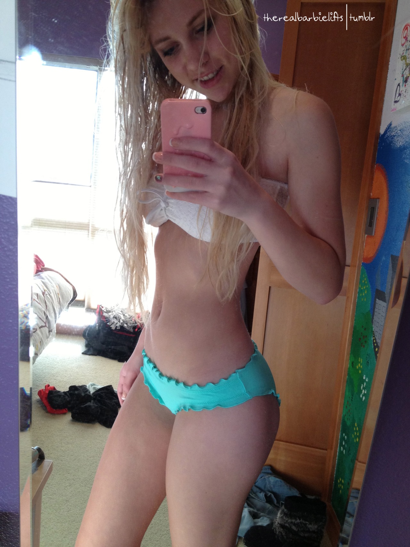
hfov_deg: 40.7
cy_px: 274
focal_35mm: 35
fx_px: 553
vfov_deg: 52.6
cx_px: 205
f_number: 2.4
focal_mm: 4.28
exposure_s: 1/120
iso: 100
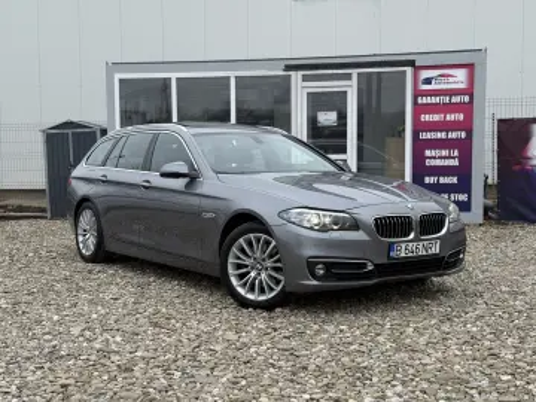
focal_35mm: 48
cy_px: 201
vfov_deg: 30.3
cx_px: 268
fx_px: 743
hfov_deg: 39.7
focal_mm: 6.76
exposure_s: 1/1100
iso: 100
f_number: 1.78
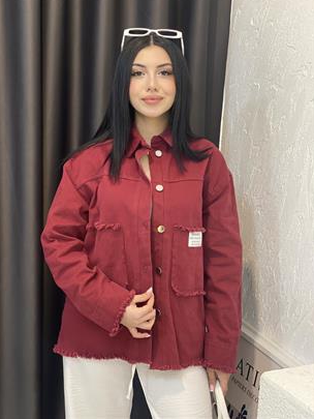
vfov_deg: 36.2
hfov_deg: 27.5
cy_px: 206
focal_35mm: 53
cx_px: 158
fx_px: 641
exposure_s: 1/100
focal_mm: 6
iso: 160
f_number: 2
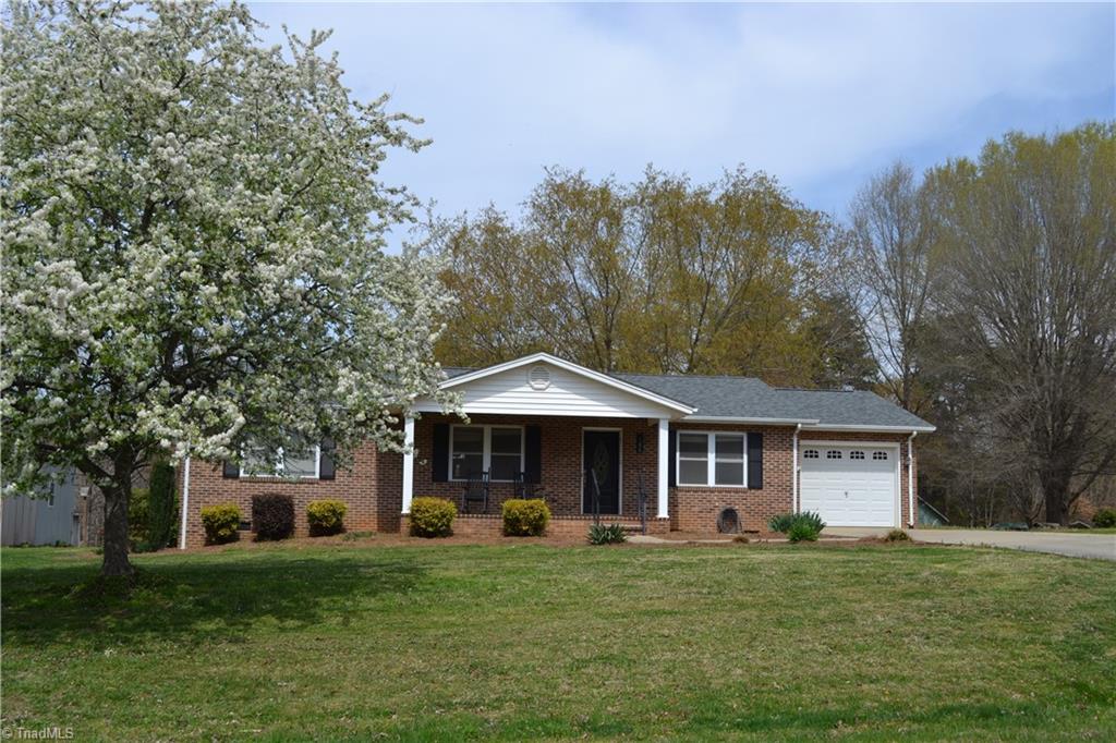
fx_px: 1209
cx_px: 558
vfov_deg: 34.2
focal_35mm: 39
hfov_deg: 49.6
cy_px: 372
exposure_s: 1/250
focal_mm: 26
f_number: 8
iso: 100
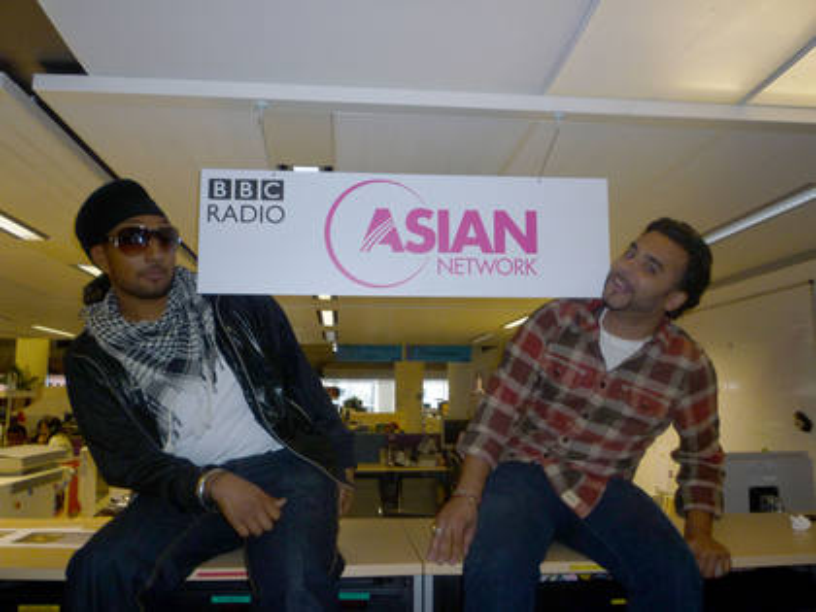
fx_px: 684
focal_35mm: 29
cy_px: 306
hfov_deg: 61.7
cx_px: 408
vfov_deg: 48.2
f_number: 3.3
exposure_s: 1/30
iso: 100
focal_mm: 5.2
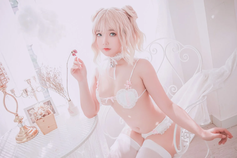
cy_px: 79
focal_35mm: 34
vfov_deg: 38.9
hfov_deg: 55.8
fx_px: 224
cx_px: 118
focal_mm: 34
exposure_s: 1/100
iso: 100
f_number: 5.6
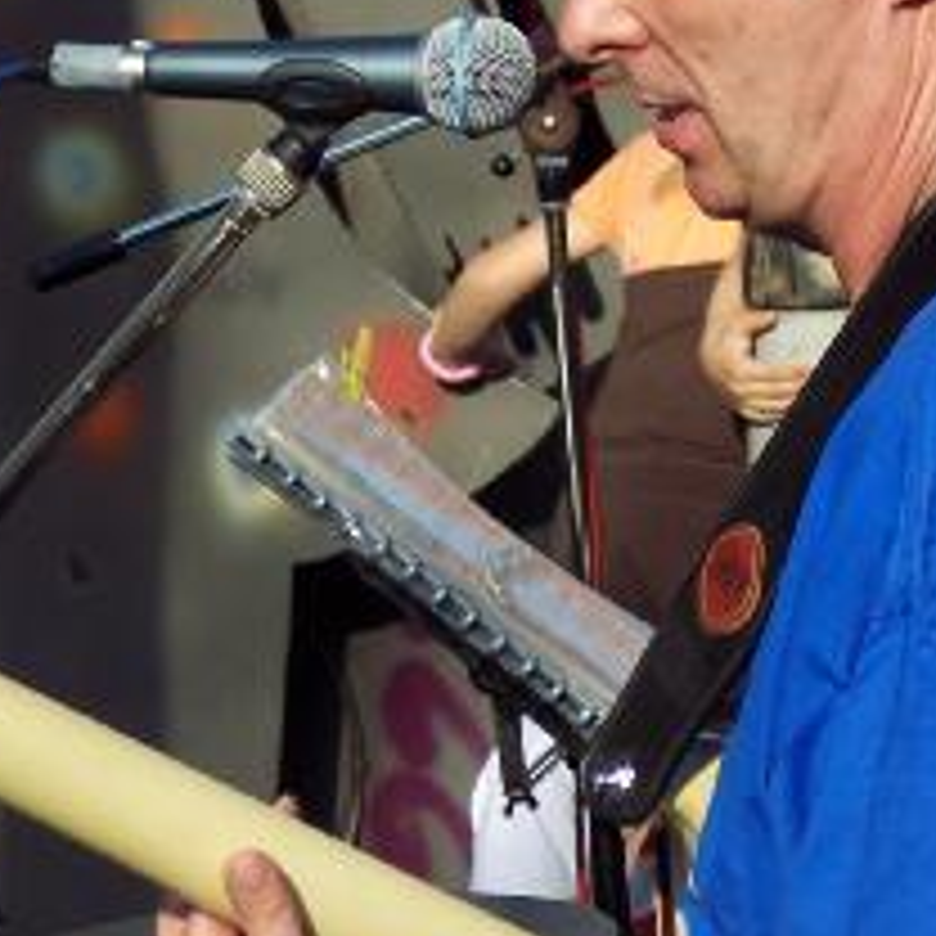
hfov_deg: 7.0
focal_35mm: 249
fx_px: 7617
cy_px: 344
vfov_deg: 7.0
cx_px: 549
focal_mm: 24
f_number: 4.8
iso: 100
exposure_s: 1/350
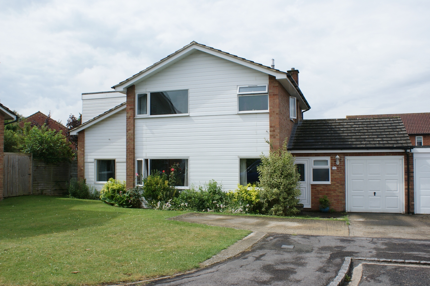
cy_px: 143
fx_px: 358
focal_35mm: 30
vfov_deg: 43.6
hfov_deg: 61.9
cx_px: 215
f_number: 10
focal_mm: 20
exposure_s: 1/200
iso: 100
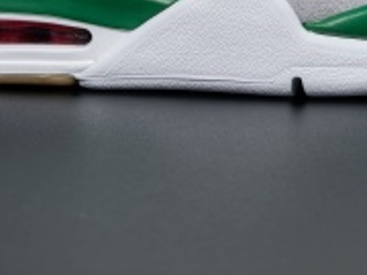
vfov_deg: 18.4
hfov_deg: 25.9
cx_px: 218
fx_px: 795
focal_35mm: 75
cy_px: -76
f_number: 2
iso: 50
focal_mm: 6.98
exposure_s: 1/493
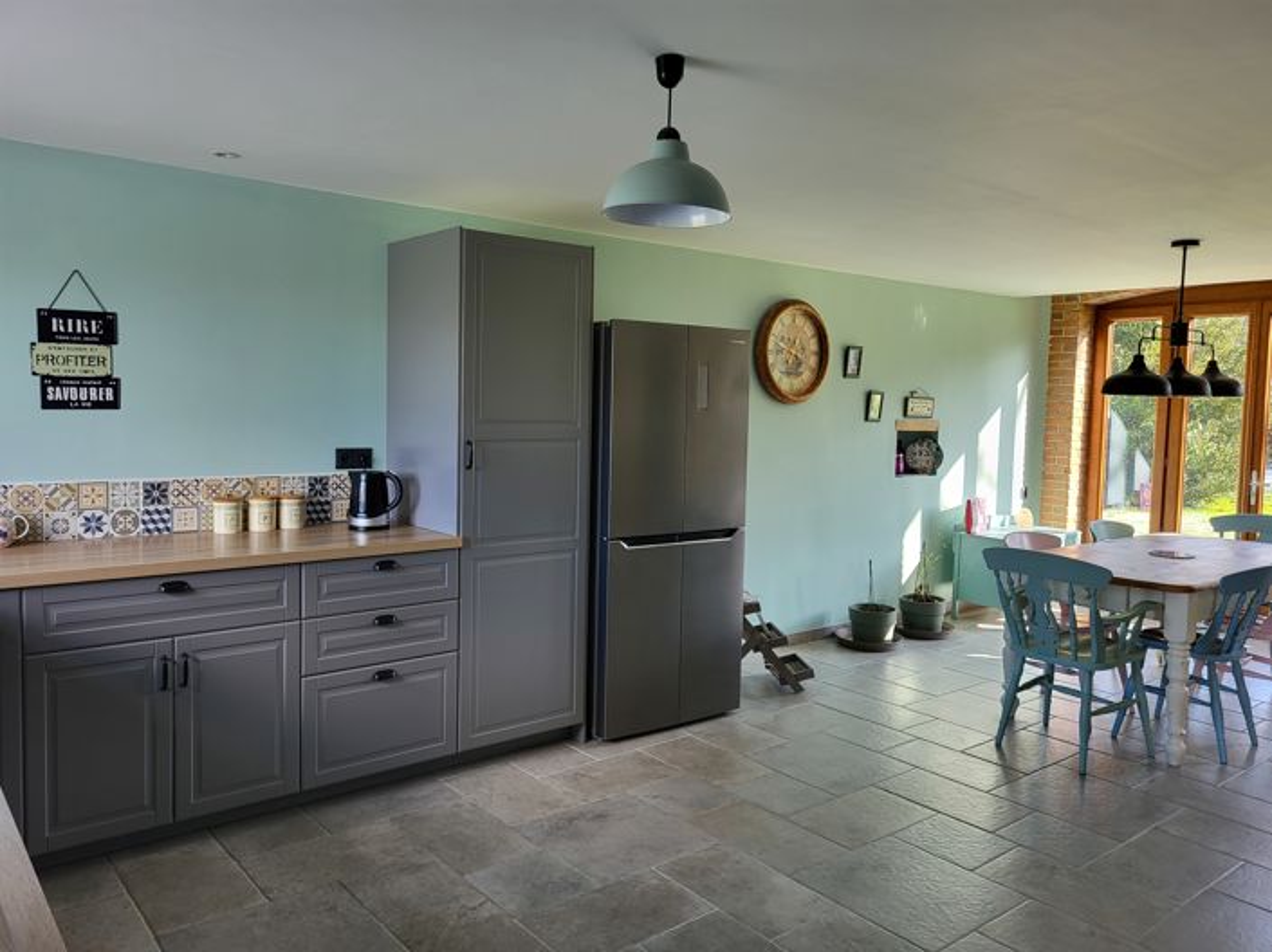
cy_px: 476
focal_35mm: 26
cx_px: 636
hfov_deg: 67.3
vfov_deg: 53.0
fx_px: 955
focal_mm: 5.4
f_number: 1.8
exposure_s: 1/100
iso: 80
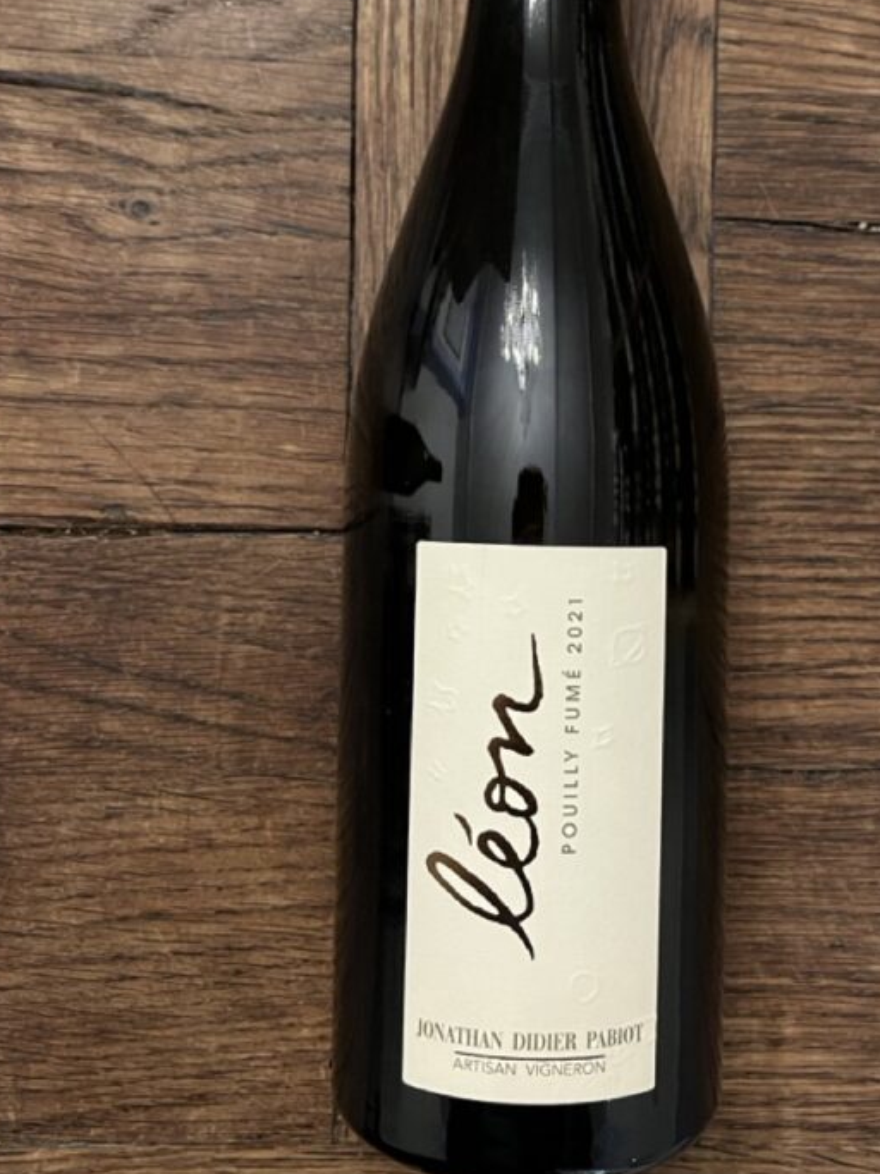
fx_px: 1322
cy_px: 440
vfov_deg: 47.4
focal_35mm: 39
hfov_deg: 36.7
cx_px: 531
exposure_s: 1/50
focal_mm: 5.1
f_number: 1.6
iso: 400
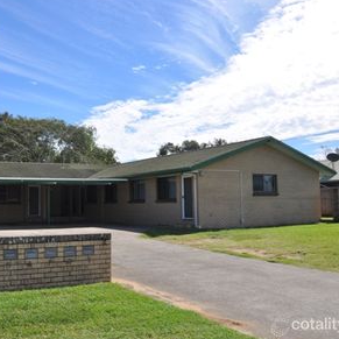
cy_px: 166
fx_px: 410
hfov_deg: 43.7
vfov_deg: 44.9
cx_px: 91
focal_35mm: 37
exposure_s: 1/200
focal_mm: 18
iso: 200
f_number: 14
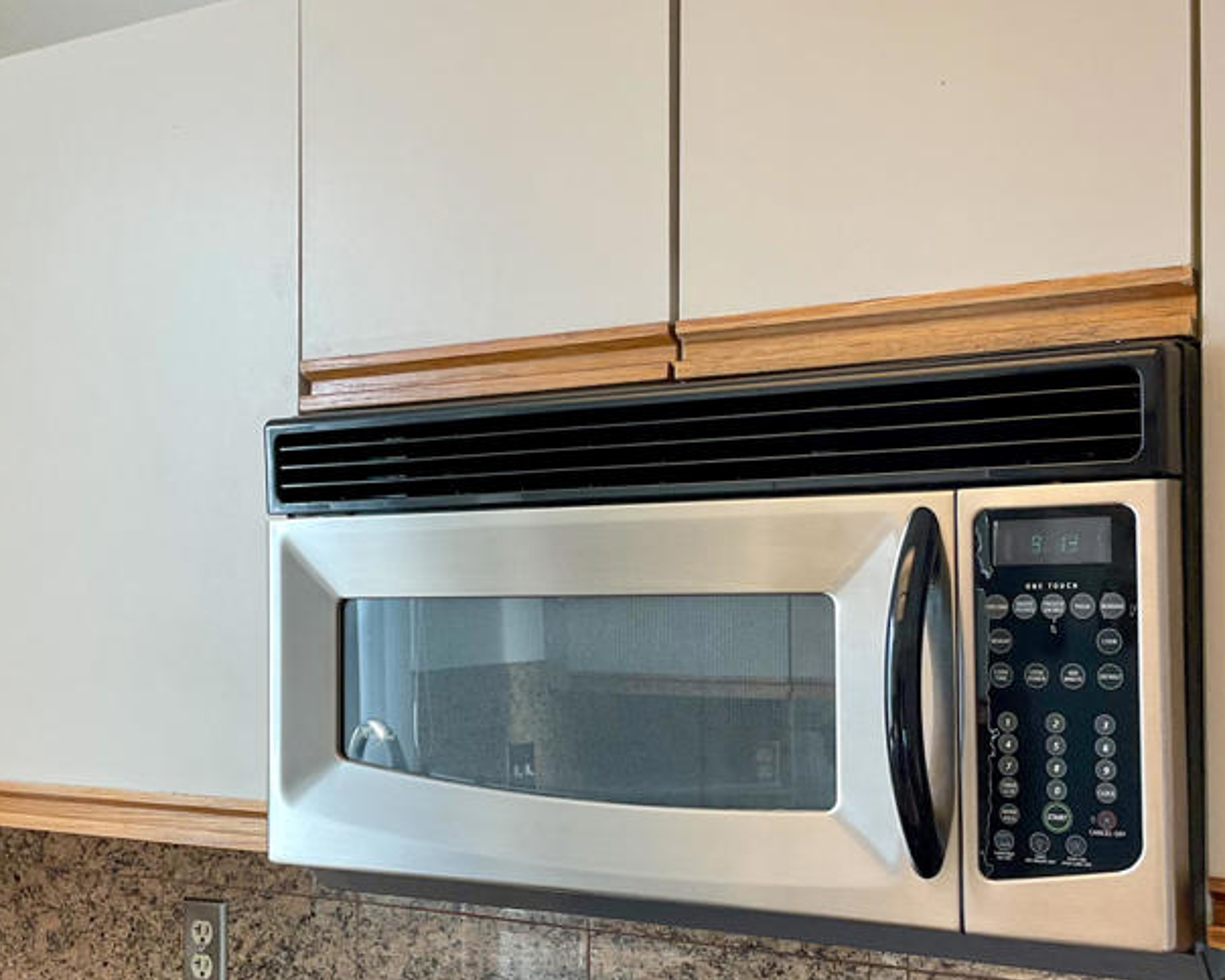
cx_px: 610
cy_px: 562
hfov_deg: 38.8
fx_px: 1740
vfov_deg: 31.4
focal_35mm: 48
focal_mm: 3
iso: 50
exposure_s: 1/120
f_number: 1.8
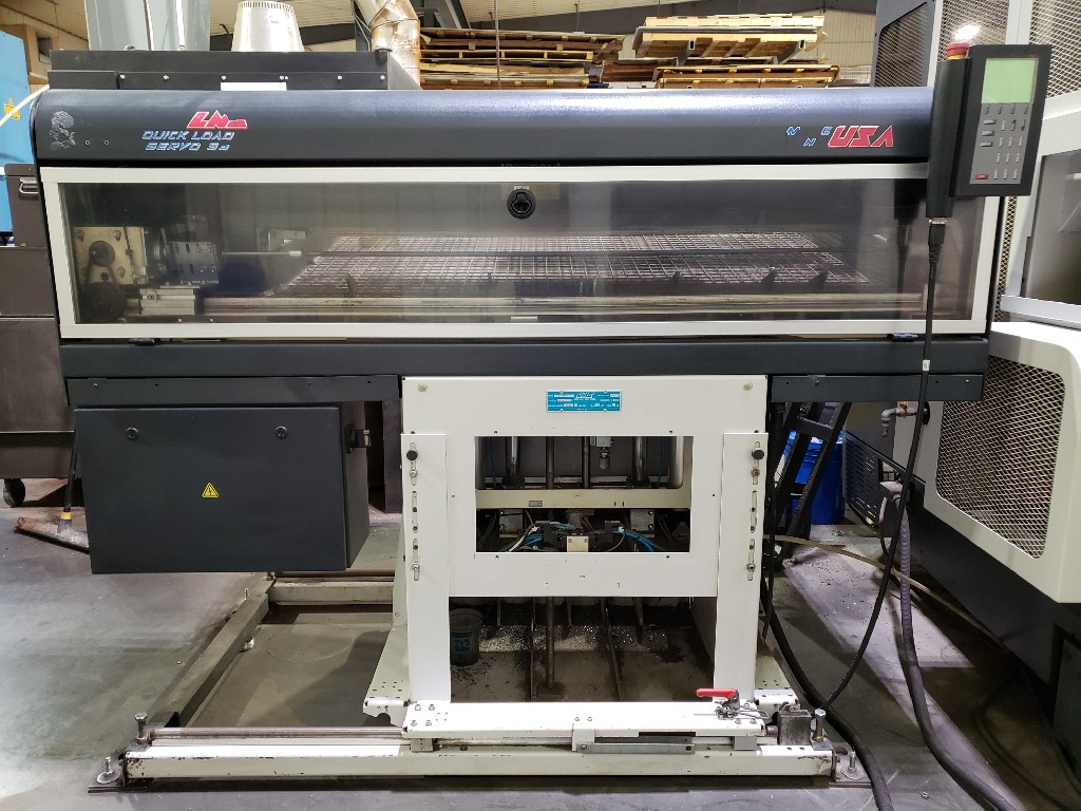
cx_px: 540
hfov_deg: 67.3
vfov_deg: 53.1
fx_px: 812
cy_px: 406
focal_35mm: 26
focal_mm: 4.3
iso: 250
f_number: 1.5
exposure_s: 1/20
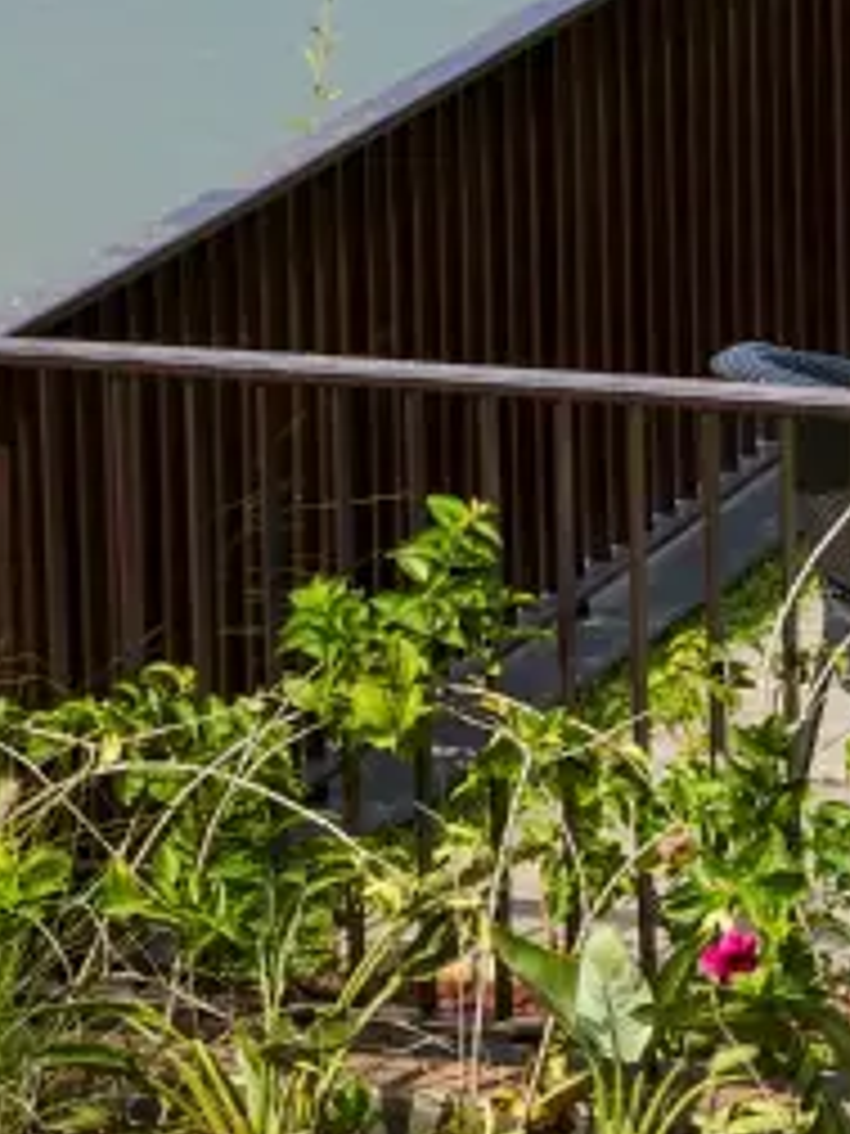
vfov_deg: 4.6
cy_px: 513
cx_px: -369
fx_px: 14144
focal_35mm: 432
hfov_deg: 3.4
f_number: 16
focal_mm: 70
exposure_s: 1/200
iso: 400
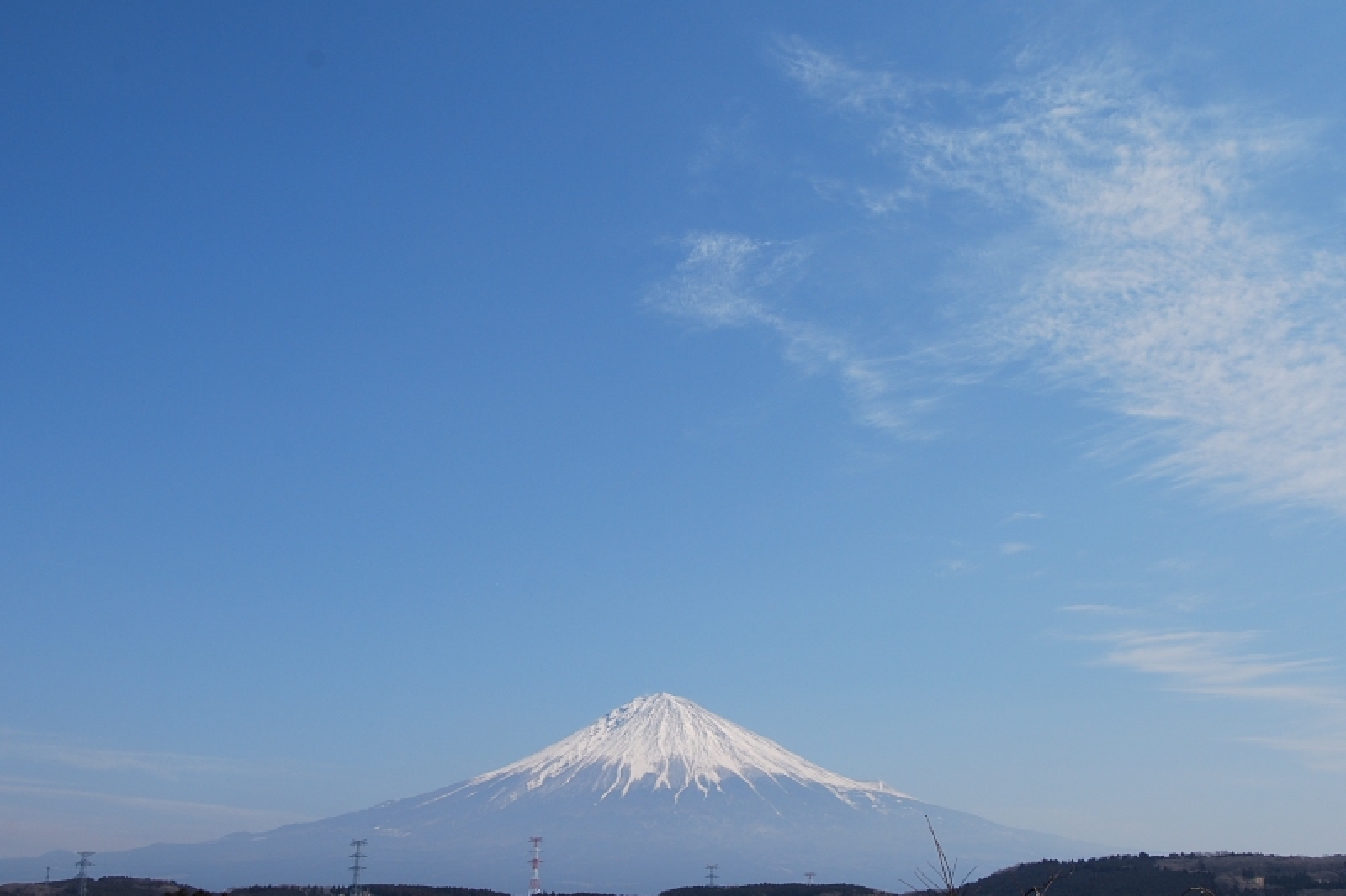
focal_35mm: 36
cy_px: 448
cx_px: 673
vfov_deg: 36.9
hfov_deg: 53.1
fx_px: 1346
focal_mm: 24
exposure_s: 1/320
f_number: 9
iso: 100
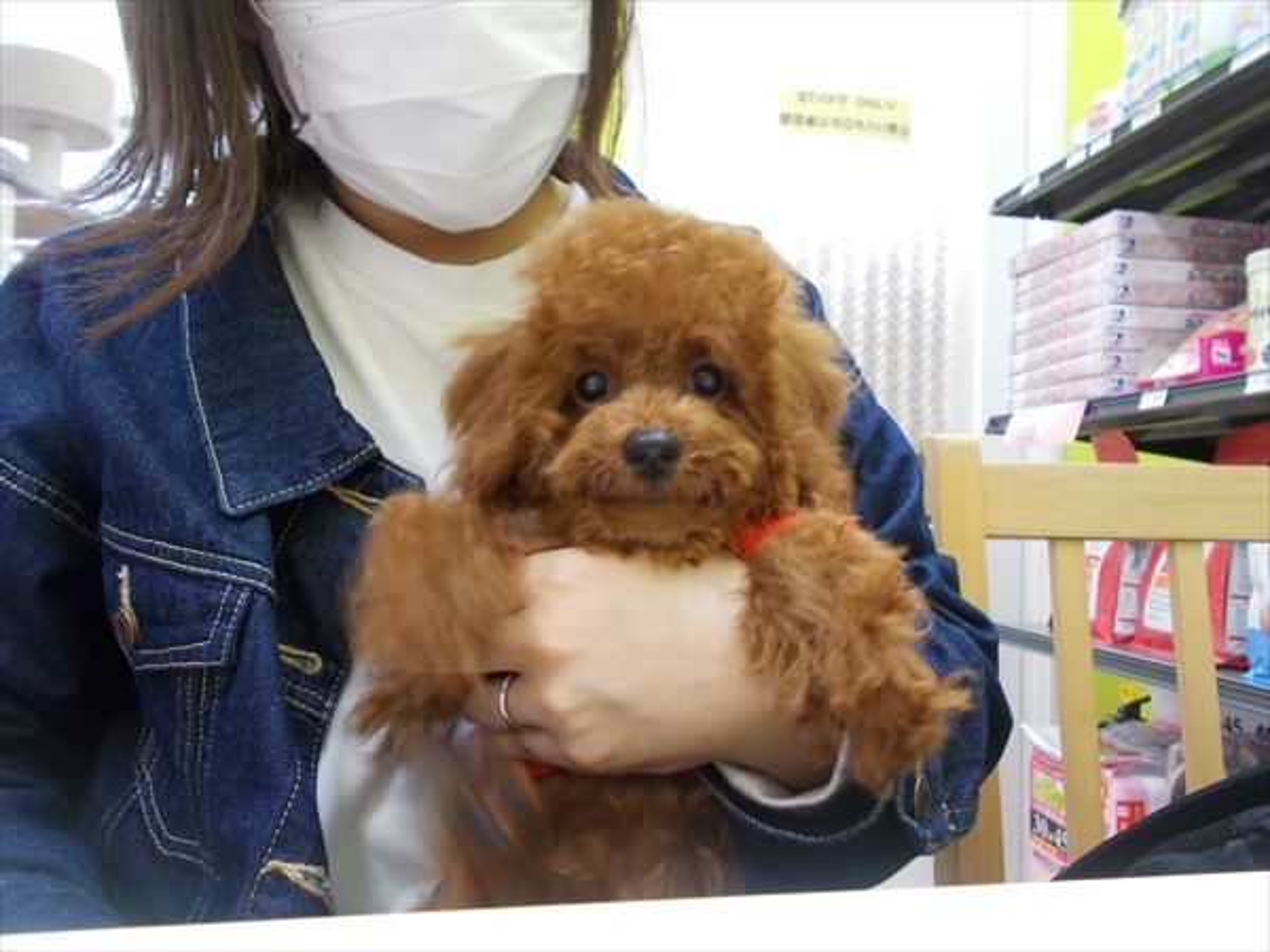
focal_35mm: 26
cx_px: 635
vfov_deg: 53.1
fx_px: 954
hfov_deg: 67.3
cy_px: 476
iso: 200
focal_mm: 4.6
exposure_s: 1/20
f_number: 3.2
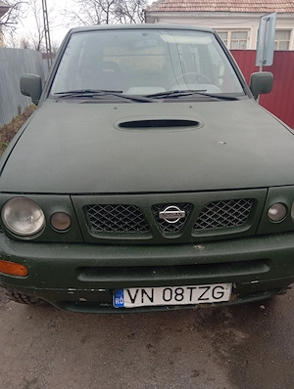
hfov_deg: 49.9
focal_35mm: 28
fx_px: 316
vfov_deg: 63.4
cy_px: 194
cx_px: 147
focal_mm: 4.22
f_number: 1.8
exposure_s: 1/100
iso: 258
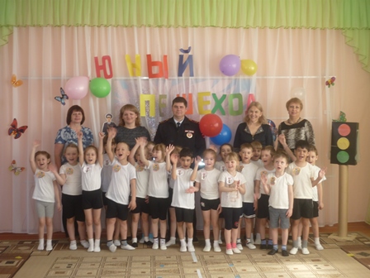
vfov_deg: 30.3
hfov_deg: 39.7
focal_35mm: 48
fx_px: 513
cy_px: 139
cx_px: 185
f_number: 3.2
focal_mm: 8
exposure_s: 1/30
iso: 100
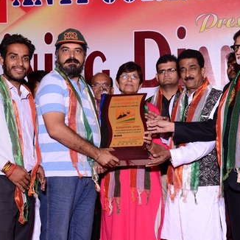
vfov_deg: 22.2
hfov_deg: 22.2
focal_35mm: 78
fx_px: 612
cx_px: 125
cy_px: 119
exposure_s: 1/125
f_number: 8
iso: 200
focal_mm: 40
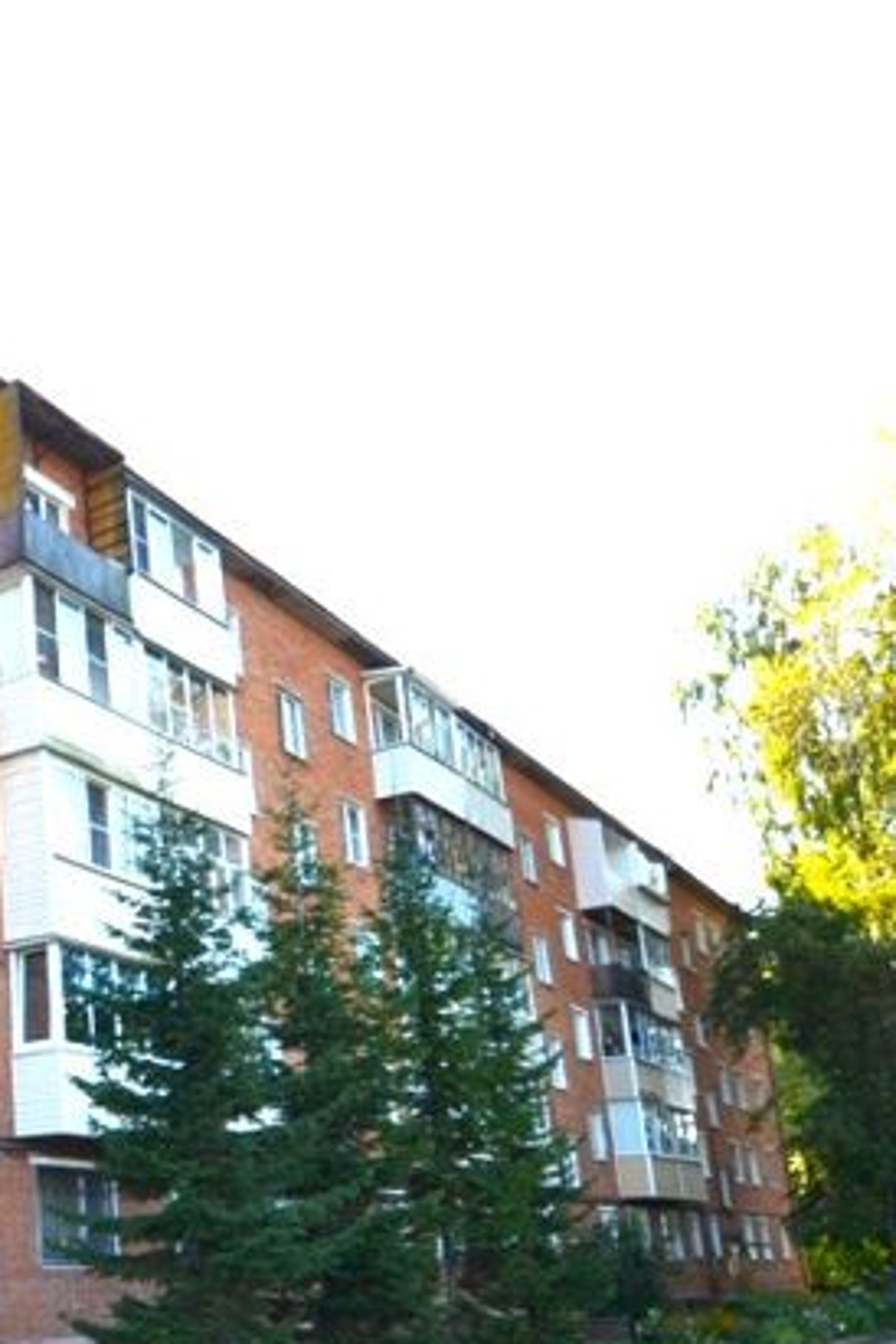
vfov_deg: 53.2
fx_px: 1307
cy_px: 912
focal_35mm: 35
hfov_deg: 31.0
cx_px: -219
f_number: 5
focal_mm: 10
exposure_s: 1/200
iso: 100
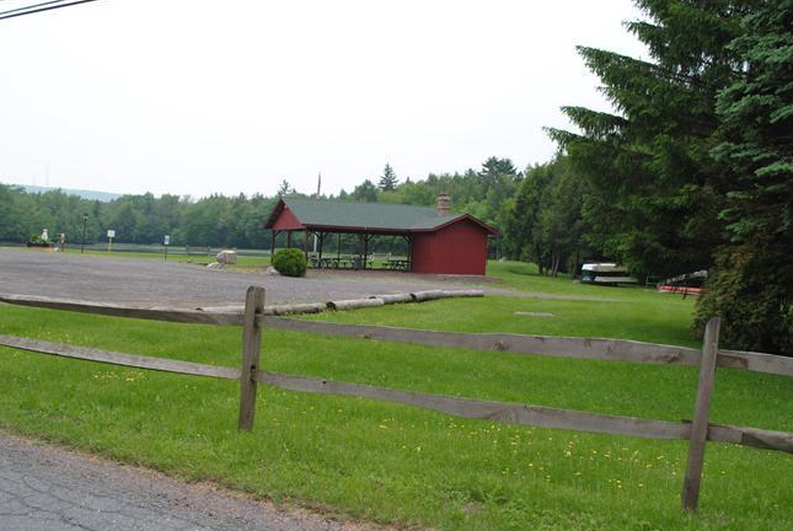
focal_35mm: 30
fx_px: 662
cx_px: 373
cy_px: 273
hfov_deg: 61.8
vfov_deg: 43.7
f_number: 7.1
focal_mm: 18
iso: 100
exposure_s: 1/200
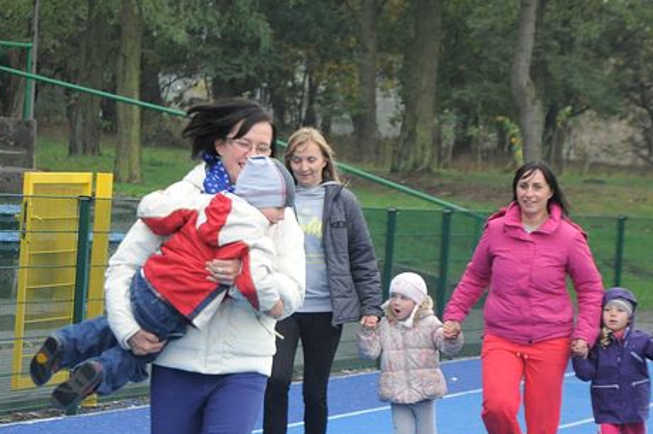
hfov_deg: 7.1
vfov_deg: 4.7
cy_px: 330
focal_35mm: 291
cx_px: 229
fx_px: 5273
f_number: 5.6
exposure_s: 1/200
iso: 1000
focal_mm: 105
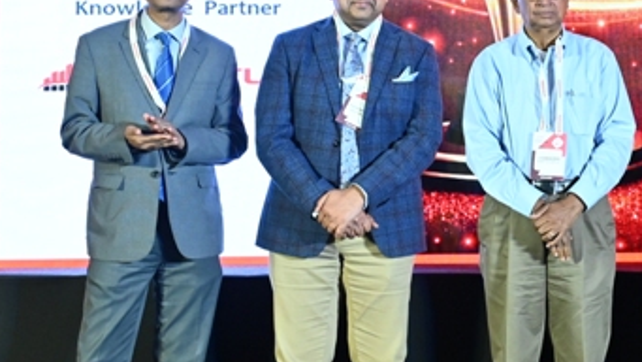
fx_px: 1515
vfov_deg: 13.6
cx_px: 698
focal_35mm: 89
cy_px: 94
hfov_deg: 22.6
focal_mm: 32
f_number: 6.3
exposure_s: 1/160
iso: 3200
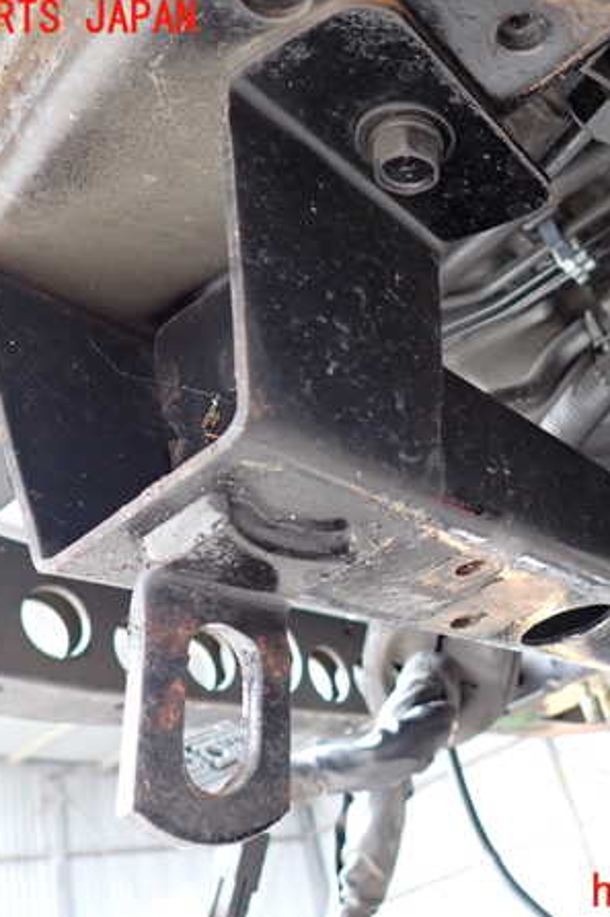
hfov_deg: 37.1
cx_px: 440
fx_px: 890
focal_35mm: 35
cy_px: 456
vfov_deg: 54.5
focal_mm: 4.5
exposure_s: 1/30
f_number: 2
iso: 250
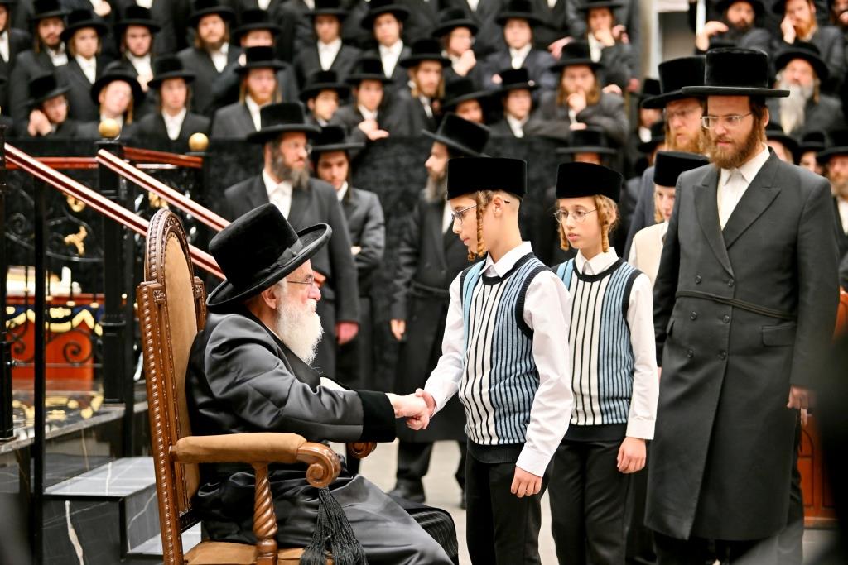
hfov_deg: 23.6
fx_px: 2026
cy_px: 282
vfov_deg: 15.9
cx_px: 424
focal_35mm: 86
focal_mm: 86
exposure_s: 1/250
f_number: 2.8
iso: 400
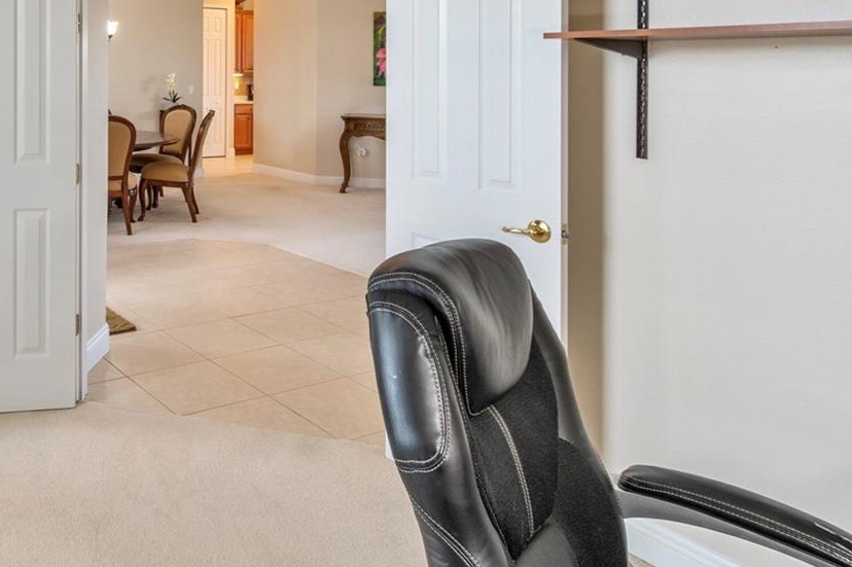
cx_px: 120
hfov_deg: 56.8
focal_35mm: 29
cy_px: 60
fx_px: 686
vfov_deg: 41.5
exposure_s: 1/8
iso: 100
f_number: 7.1
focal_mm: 10
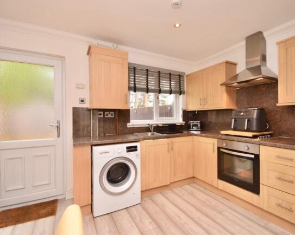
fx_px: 148
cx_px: 165
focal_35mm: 17
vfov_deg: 76.9
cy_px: 117
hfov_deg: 89.3
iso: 800
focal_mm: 10
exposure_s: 1/80
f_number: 6.3
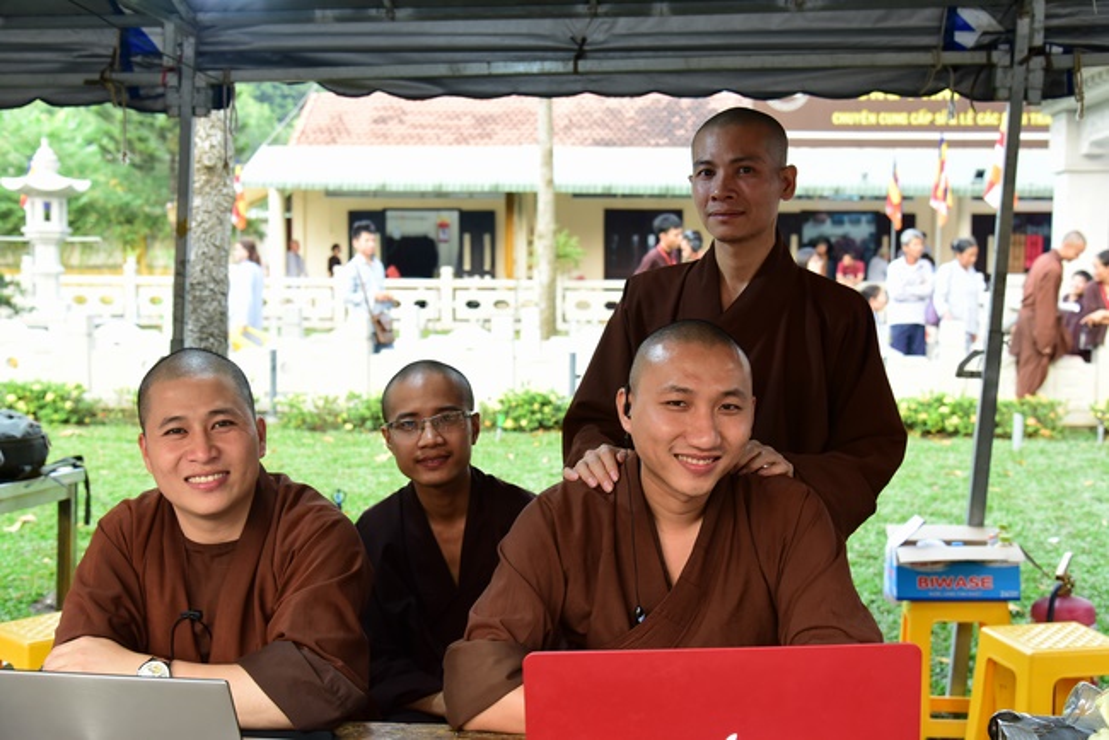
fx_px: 1233
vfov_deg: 33.4
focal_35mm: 40
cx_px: 554
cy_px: 370
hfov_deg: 48.4
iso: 800
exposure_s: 1/60
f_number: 5
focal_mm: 40
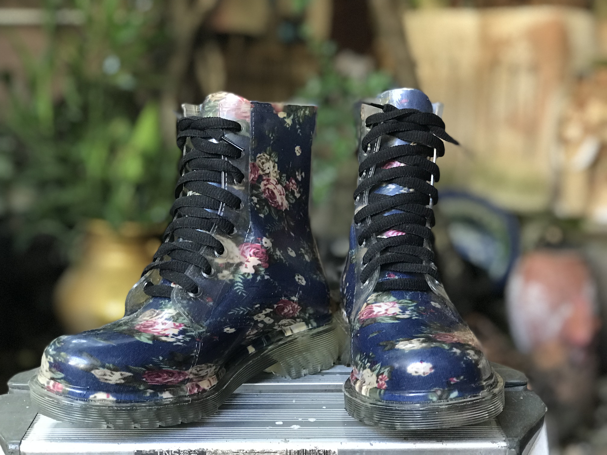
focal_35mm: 57
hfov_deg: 33.8
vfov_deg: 25.7
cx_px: 304
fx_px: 1000
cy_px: 228
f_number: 2.8
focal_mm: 6.6
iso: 320
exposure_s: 1/50
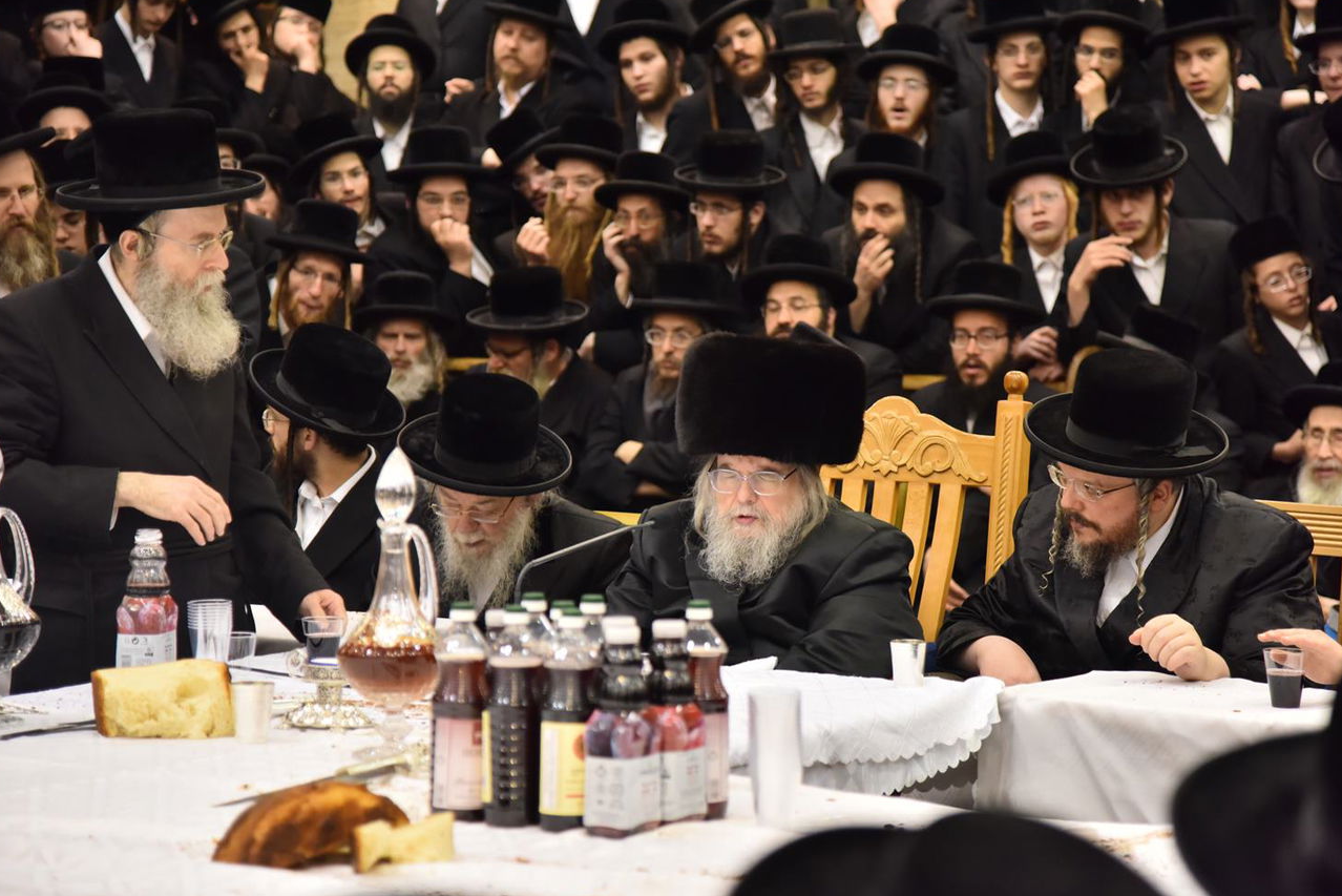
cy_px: 421
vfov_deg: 11.9
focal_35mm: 115
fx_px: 4288
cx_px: 707
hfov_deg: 17.8
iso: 1600
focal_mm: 105
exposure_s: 1/100
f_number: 4
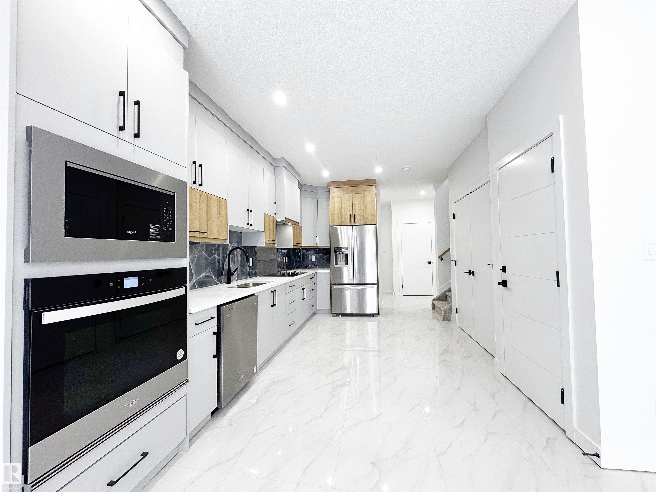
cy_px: 246
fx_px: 265
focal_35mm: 14
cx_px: 328
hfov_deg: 102.1
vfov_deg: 85.7
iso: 200
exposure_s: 1/120
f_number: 2.2
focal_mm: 2.22
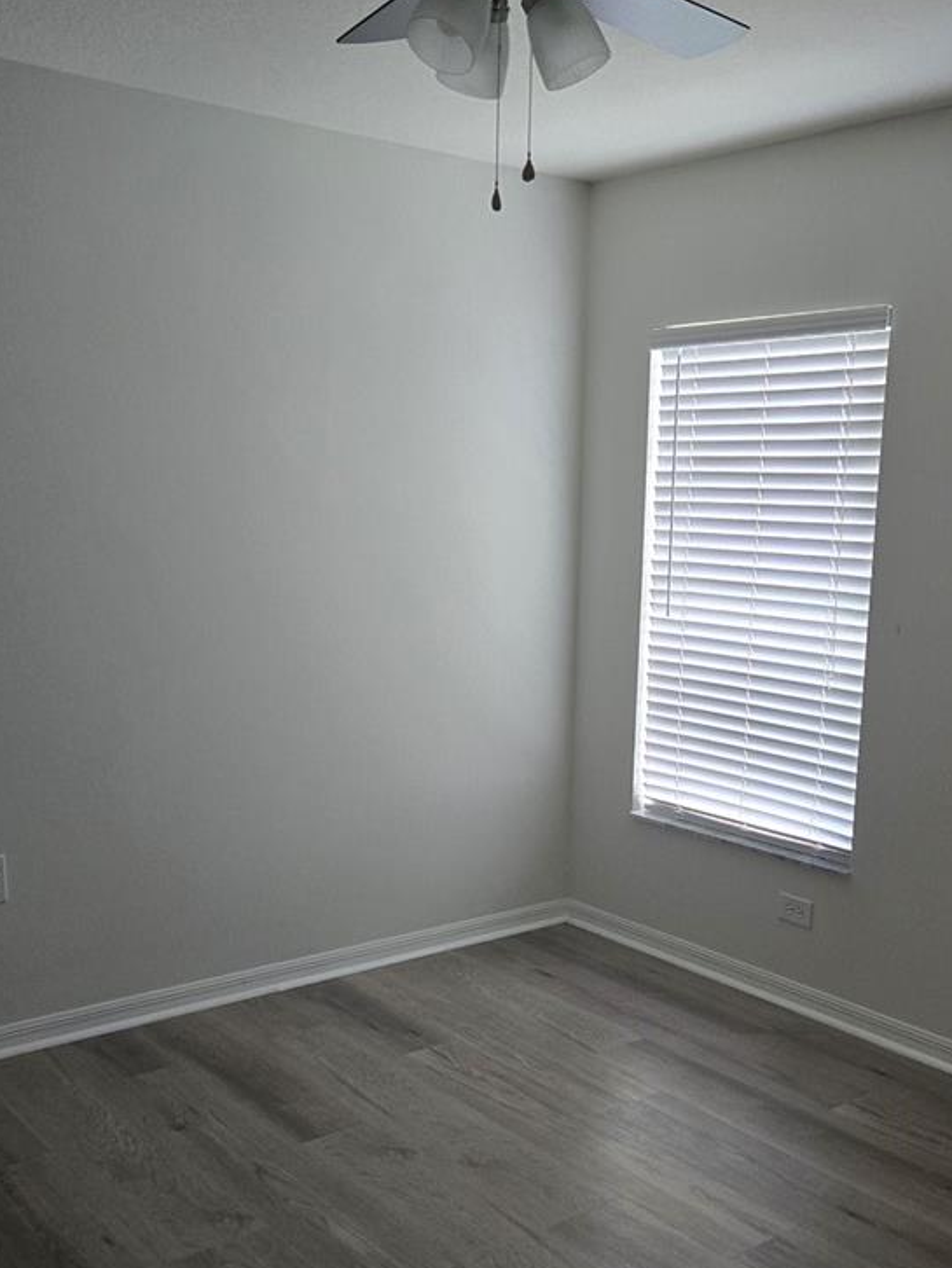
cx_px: 552
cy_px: 721
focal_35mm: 38
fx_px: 1393
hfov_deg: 37.6
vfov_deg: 48.8
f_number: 1.8
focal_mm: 5.4
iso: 320
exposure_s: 1/120
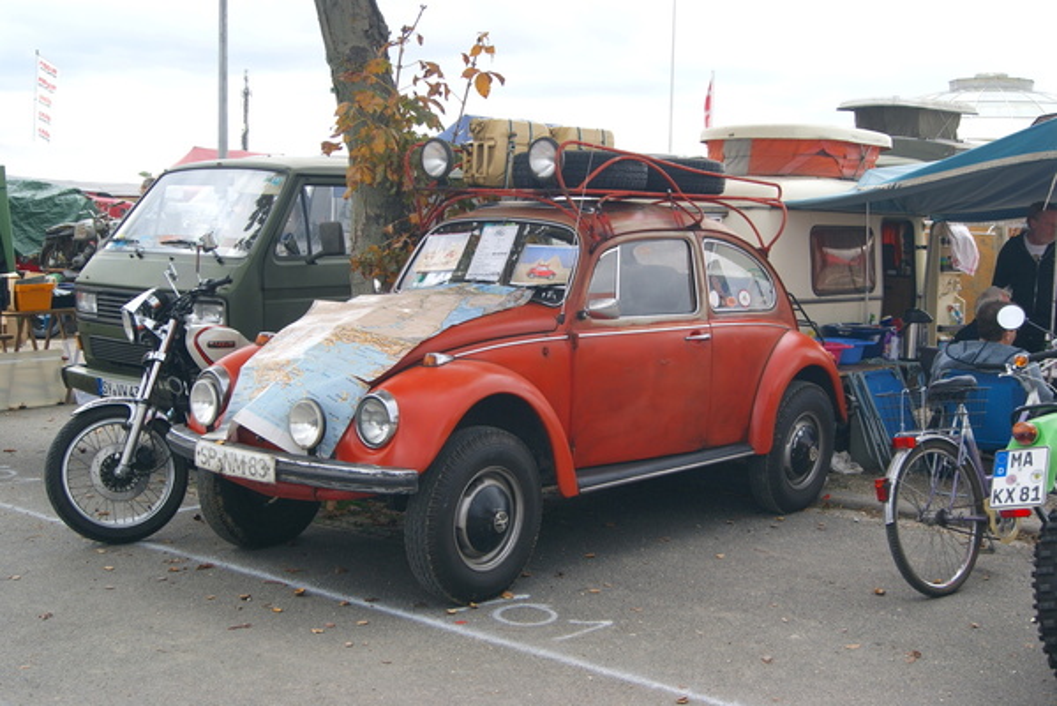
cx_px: 528
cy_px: 353
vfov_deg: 29.9
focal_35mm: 45
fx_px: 1322
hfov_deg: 43.6
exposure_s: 1/60
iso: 100
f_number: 6.3
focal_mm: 30
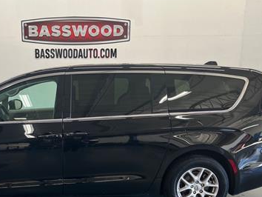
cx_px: 84
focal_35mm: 47
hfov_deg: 39.8
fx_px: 356
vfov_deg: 30.1
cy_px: 159
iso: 64
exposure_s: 1/60
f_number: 1.5
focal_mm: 5.7
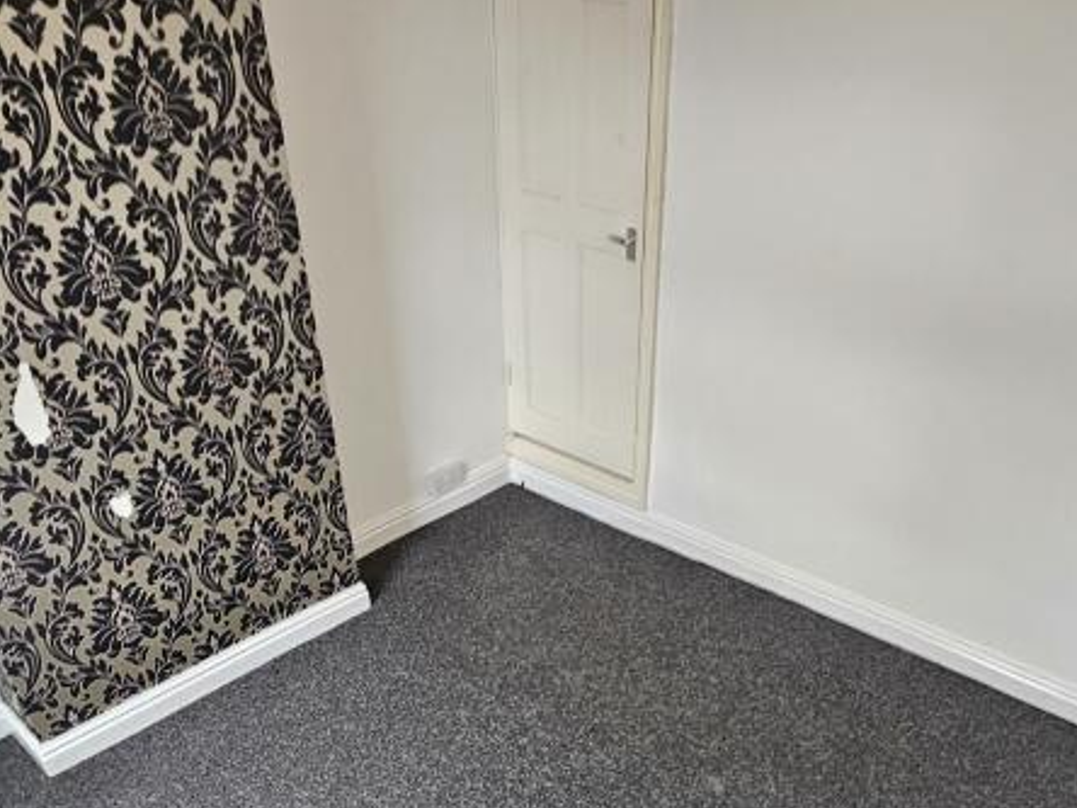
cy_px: 793
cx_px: 541
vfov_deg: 41.3
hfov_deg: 60.0
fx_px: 933
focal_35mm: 30
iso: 80
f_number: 2.2
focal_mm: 2.2
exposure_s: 1/50
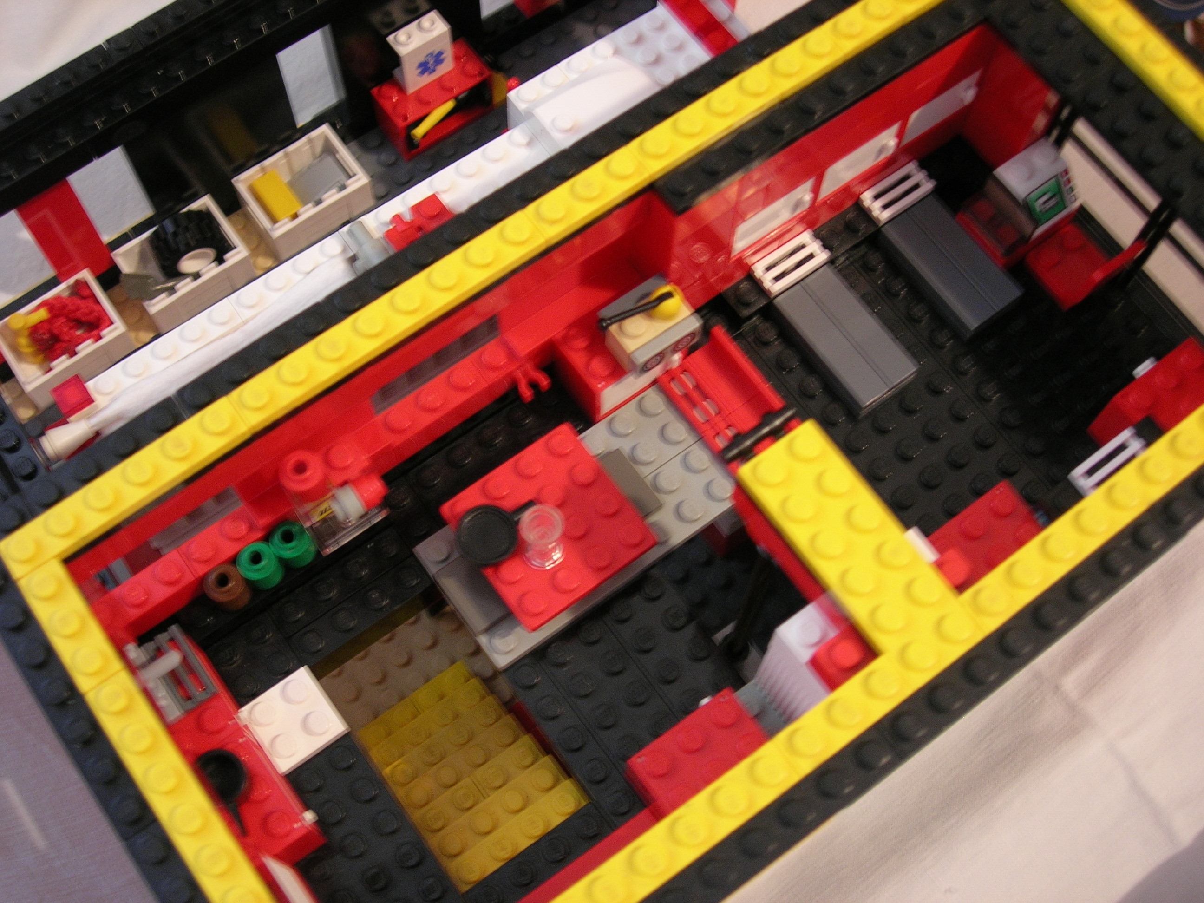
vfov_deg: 35.1
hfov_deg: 45.8
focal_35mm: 41
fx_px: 1426
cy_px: 452
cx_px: 602
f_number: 2.9
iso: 92
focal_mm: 8.5
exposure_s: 1/3.9
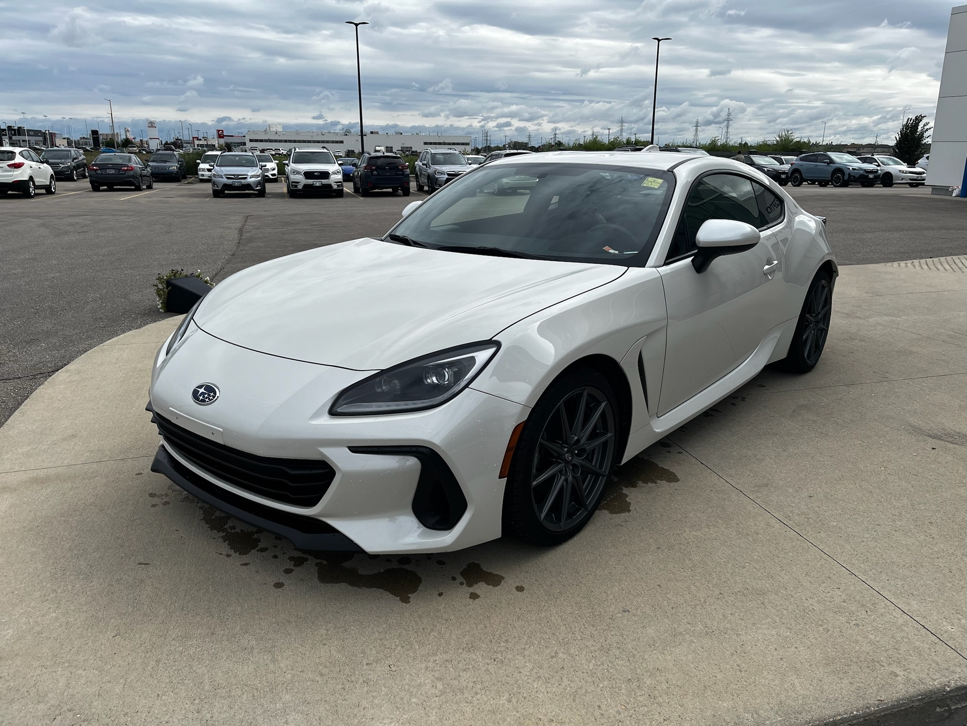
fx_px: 726
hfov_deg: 67.3
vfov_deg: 53.1
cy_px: 363
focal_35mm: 26
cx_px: 484
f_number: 1.6
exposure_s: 1/4016
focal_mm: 5.1
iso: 50
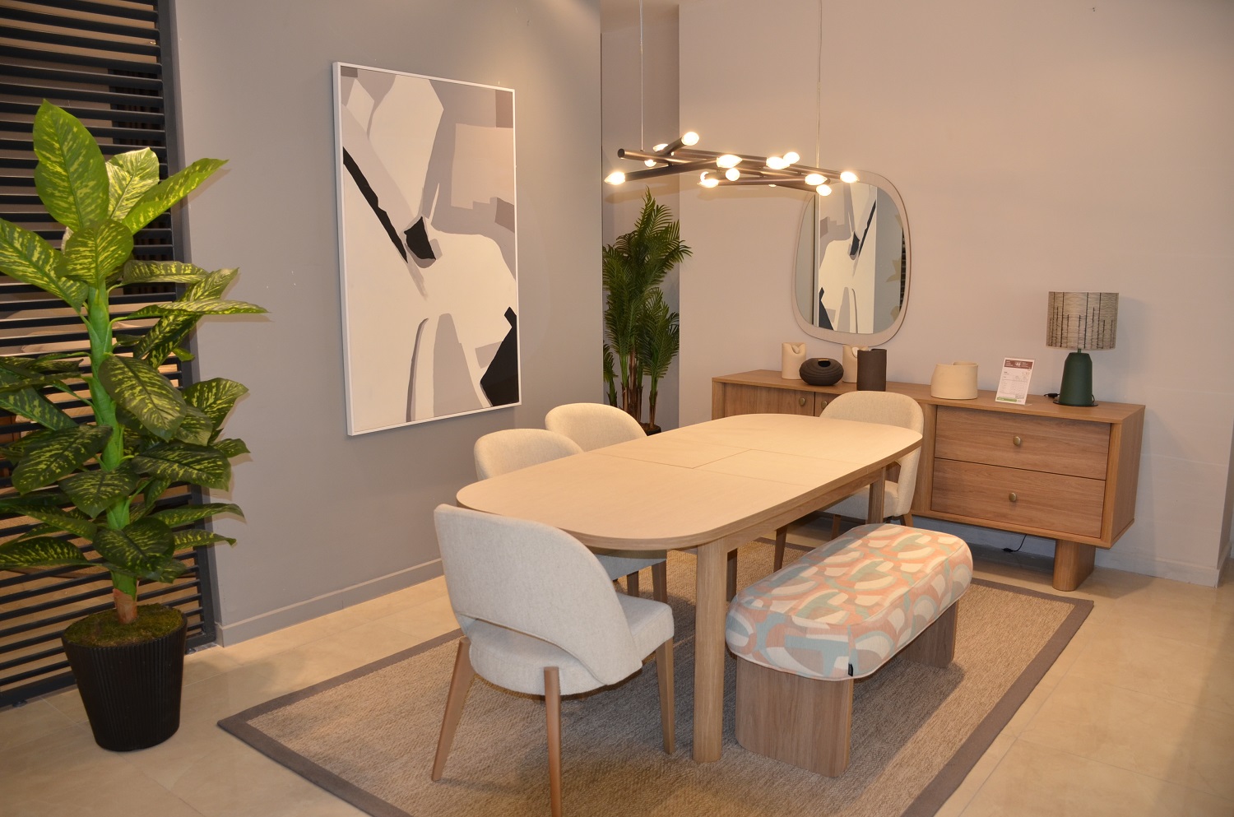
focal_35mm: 27
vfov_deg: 47.7
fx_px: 923
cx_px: 617
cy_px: 408
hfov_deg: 67.5
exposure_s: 1/100
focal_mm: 18
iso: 400
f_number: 3.5
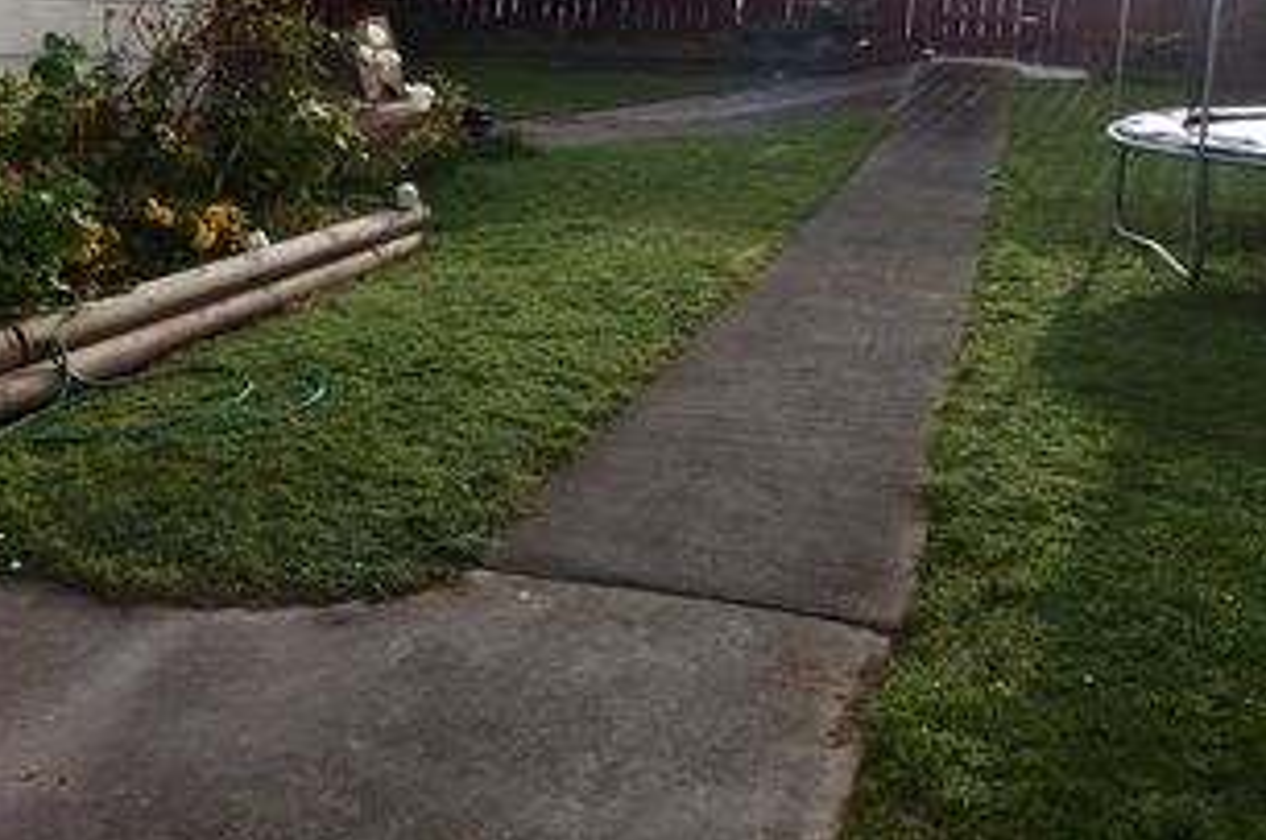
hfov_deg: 48.5
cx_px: 662
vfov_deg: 32.7
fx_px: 1404
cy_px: 213
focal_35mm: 40
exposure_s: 1/1000
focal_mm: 4.7
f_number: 2.8
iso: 100
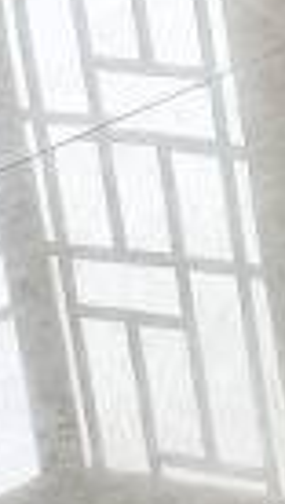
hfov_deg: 5.9
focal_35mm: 194
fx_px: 2597
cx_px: 789
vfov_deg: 9.4
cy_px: -856
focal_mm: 5.6
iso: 72
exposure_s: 1/228
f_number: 1.57
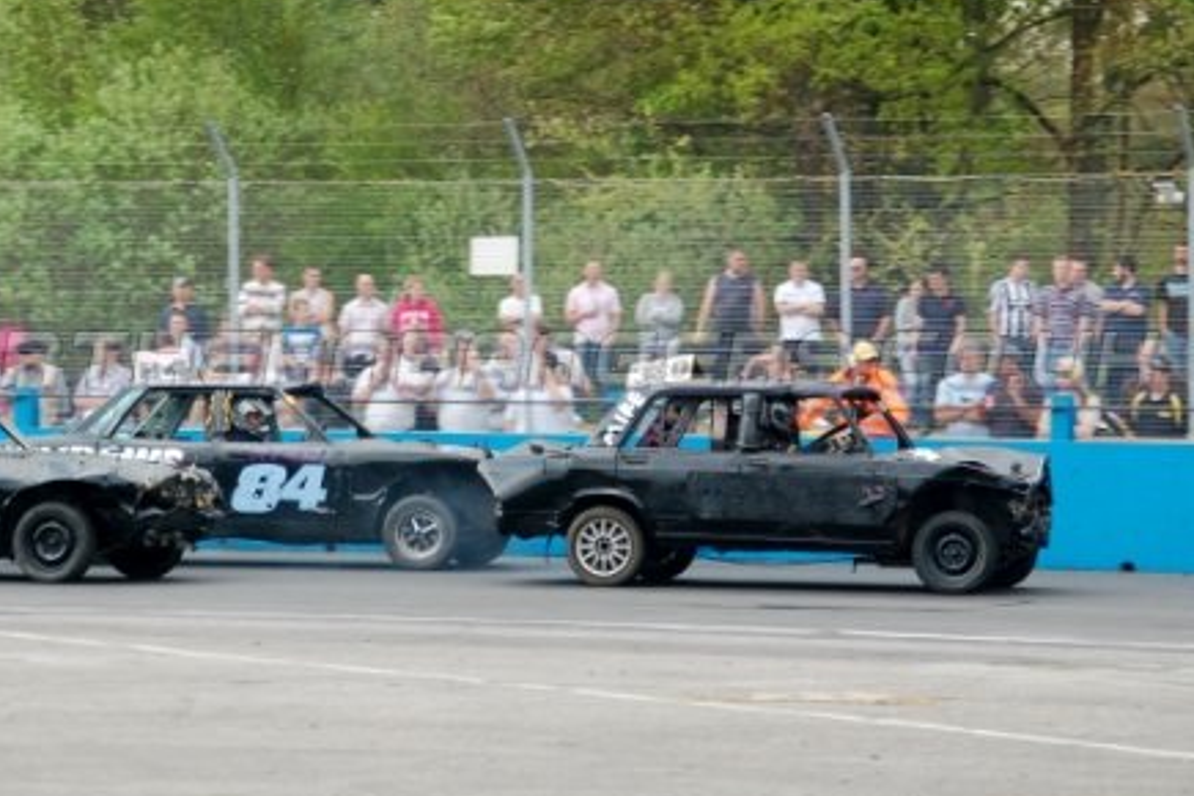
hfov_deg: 11.9
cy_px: 368
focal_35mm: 172
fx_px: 5704
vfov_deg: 8.0
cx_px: 414
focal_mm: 78
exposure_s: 1/500
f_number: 5.6
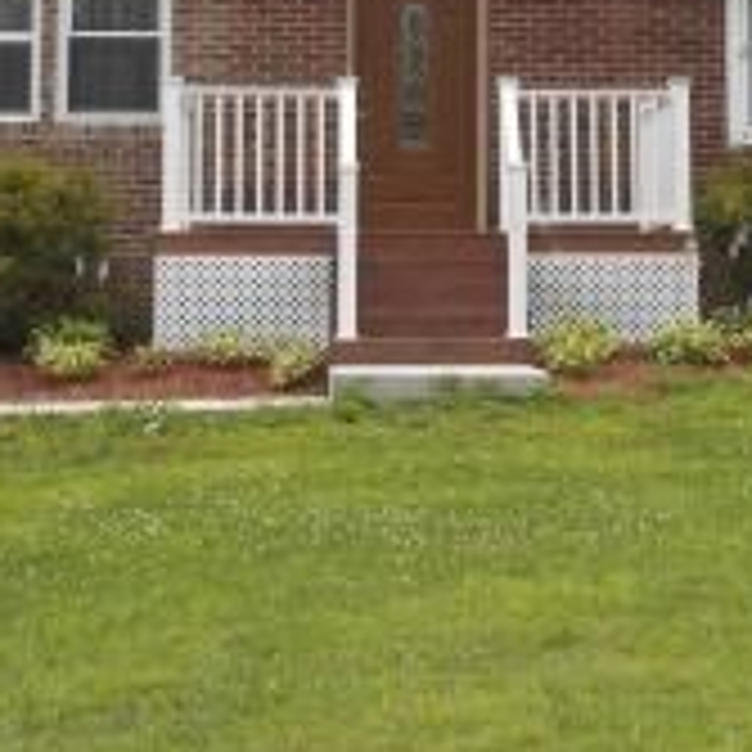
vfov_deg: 15.7
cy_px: 41
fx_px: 2679
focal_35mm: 109
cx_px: 455
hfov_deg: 16.0
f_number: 4
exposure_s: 1/125
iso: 80
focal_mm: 8.3
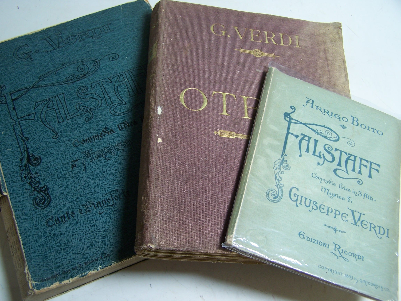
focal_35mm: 38
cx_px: 200
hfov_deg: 49.0
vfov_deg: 37.7
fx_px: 440
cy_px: 150
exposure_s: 1/30
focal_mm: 6.3
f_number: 2.8
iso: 80
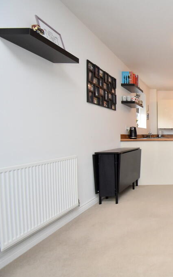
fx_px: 174
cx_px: 205
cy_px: 138
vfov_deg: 77.2
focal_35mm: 23
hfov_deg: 39.3
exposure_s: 1/200
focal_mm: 10
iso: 800
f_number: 5
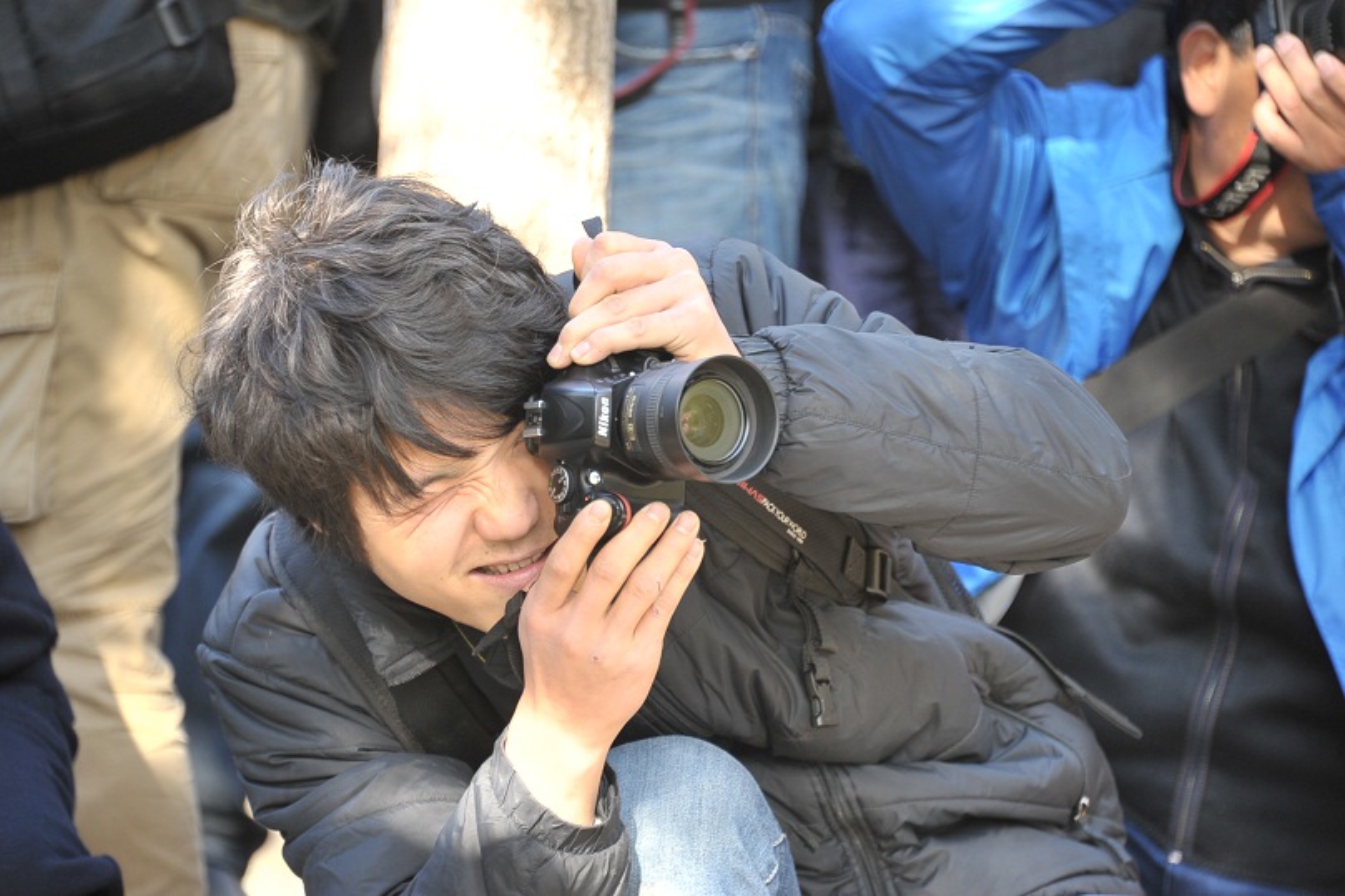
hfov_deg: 6.9
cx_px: 672
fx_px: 11205
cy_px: 448
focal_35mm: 300
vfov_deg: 4.6
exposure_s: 1/60
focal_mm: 300
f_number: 5.6
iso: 500
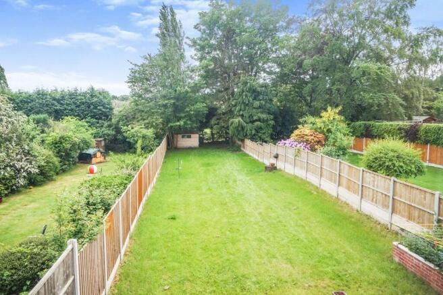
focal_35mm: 27
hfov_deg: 67.4
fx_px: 332
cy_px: 148
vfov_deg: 47.9
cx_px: 222
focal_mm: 18
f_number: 10
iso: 400
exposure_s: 1/125
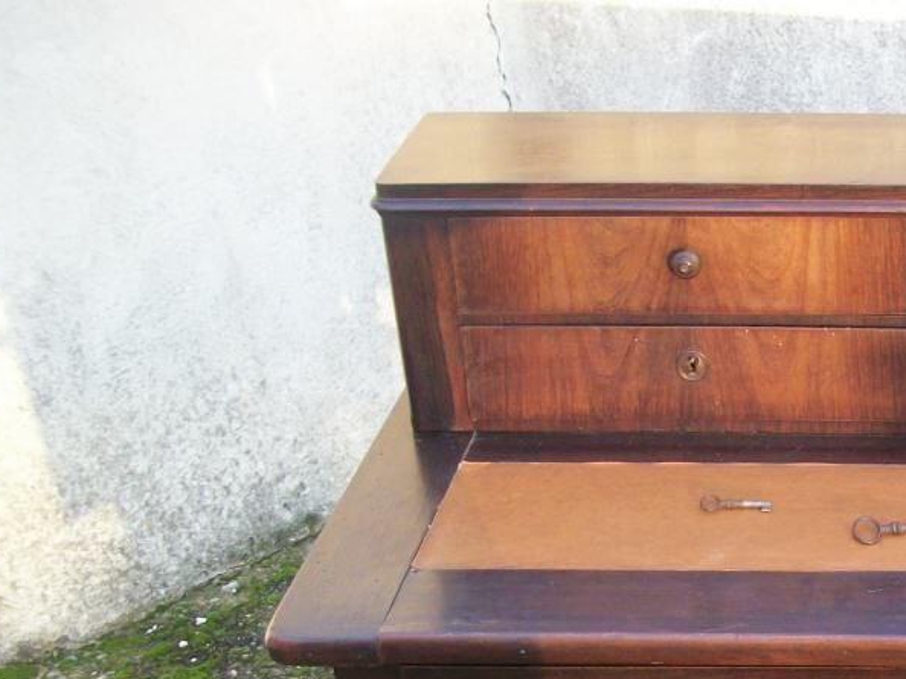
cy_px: 708
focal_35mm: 69
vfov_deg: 20.5
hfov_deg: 26.5
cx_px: 932
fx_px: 1805
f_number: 2.9
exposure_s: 1/40
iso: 80
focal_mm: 5.7
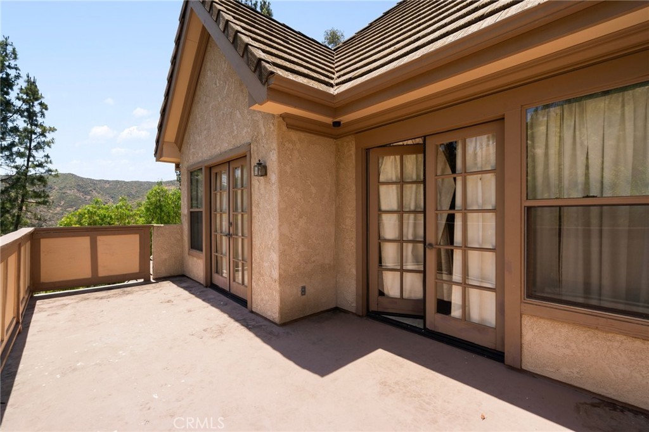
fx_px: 288
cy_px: 216
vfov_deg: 73.7
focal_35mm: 16
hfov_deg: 96.8
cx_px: 324
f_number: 8
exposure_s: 1/250
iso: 200
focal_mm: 16
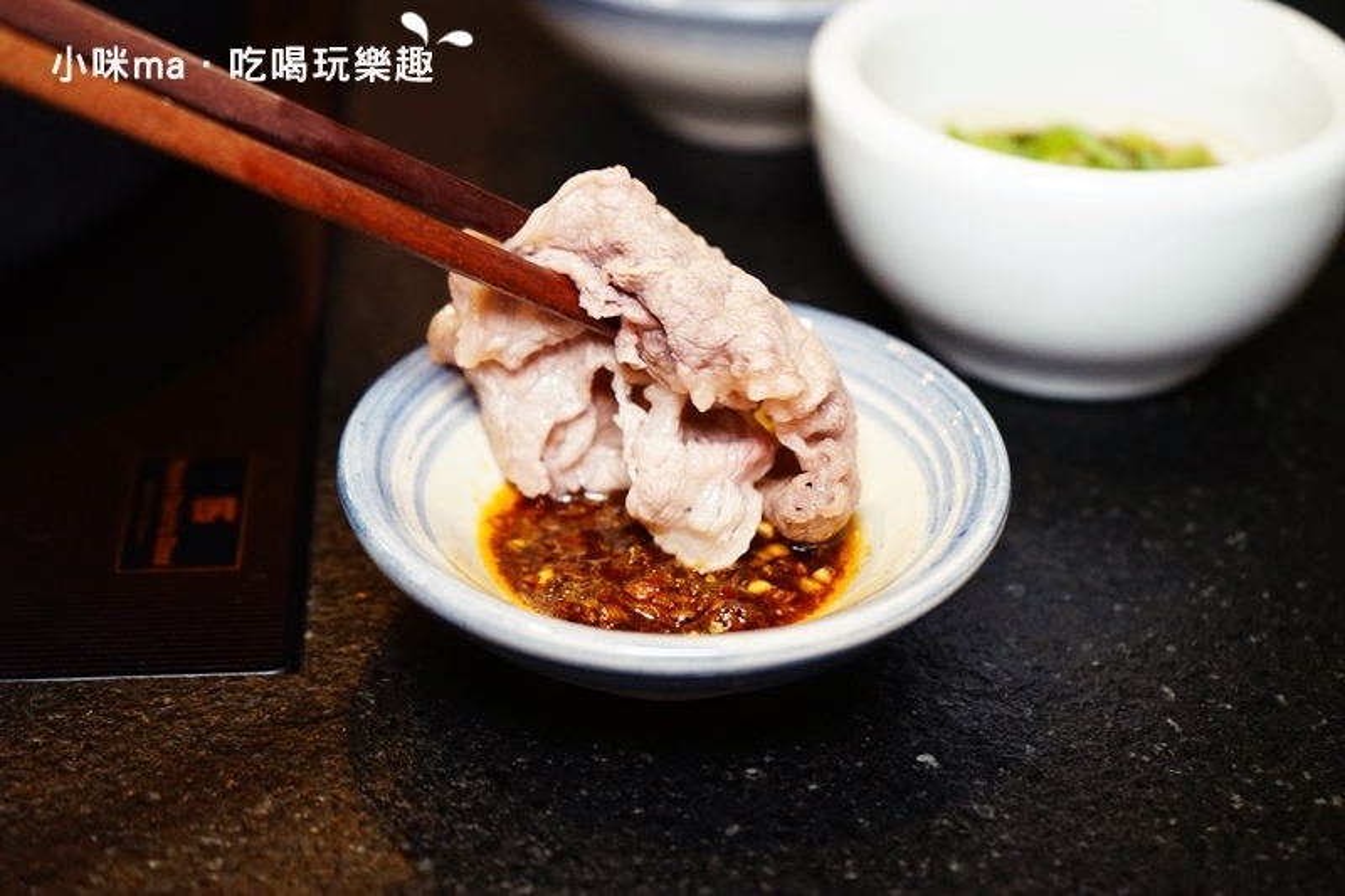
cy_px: 448
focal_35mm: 58
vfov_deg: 23.4
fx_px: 2166
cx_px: 672
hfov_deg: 34.5
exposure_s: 1/60
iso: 3200
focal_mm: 58
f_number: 5
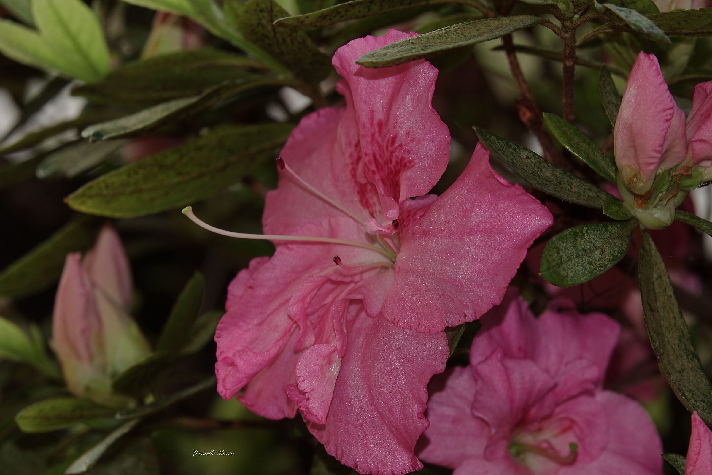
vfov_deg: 3.2
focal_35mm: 435
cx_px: 356
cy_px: 238
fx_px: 8603
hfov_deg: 4.7
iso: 64
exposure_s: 1/100
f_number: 5.6
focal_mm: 159.66
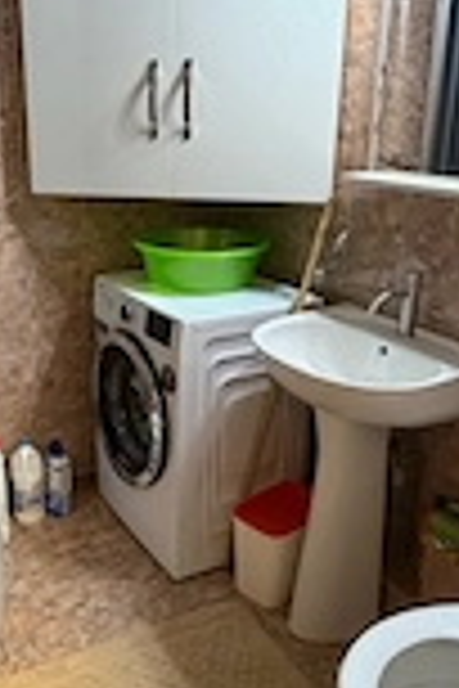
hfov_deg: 34.6
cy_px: 351
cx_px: 140
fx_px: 727
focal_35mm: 38
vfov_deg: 50.7
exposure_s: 1/50
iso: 400
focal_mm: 2.22
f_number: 2.2
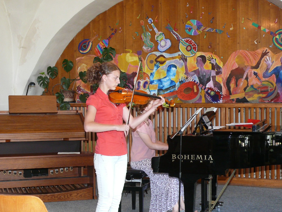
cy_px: 106
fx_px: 497
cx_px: 141
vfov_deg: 24.0
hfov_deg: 31.7
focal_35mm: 61
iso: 200
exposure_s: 1/30
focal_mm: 10.2
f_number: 3.2
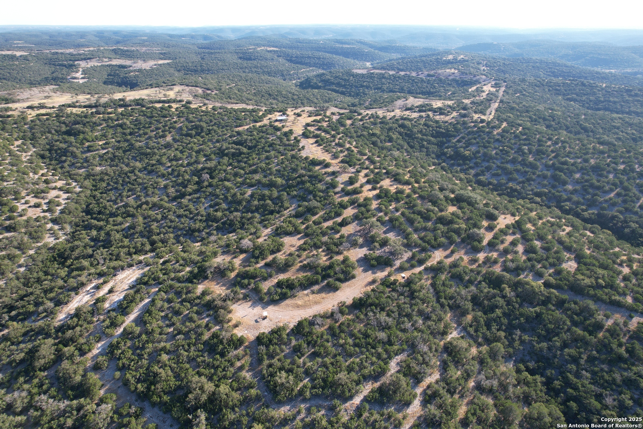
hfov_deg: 78.6
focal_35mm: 22
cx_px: 322
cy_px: 214
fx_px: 393
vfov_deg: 57.2
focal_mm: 8.38
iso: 100
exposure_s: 1/500
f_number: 2.8
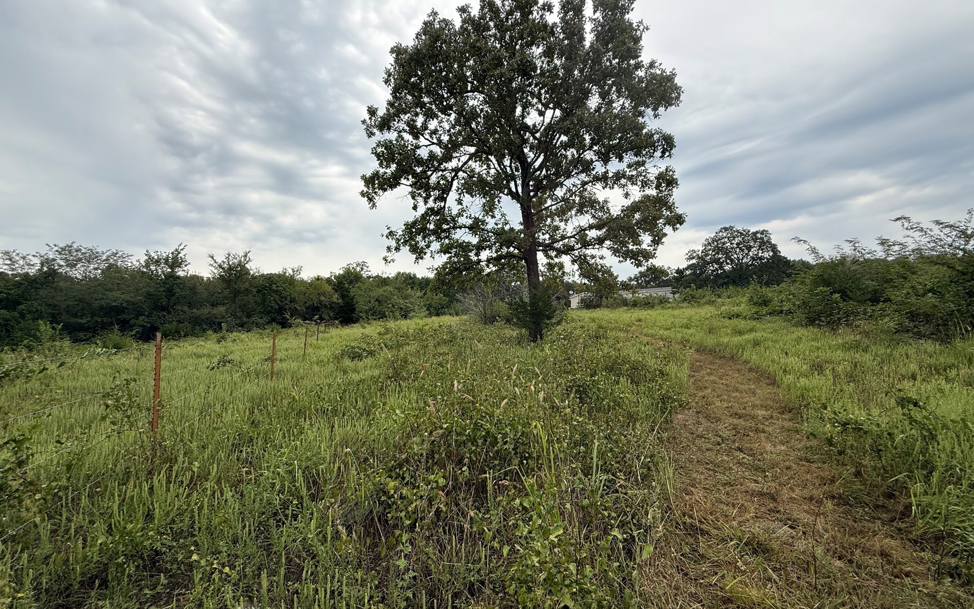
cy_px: 322
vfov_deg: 74.7
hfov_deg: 101.5
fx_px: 398
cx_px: 484
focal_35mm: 15
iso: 50
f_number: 2.2
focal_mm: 2.22
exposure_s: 1/436
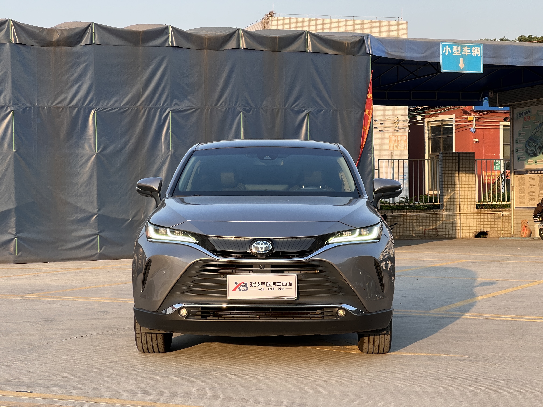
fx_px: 1208
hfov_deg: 25.3
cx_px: 272
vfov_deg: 19.1
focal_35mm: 77
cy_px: 204
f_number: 2.8
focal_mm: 9
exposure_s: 1/150
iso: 32
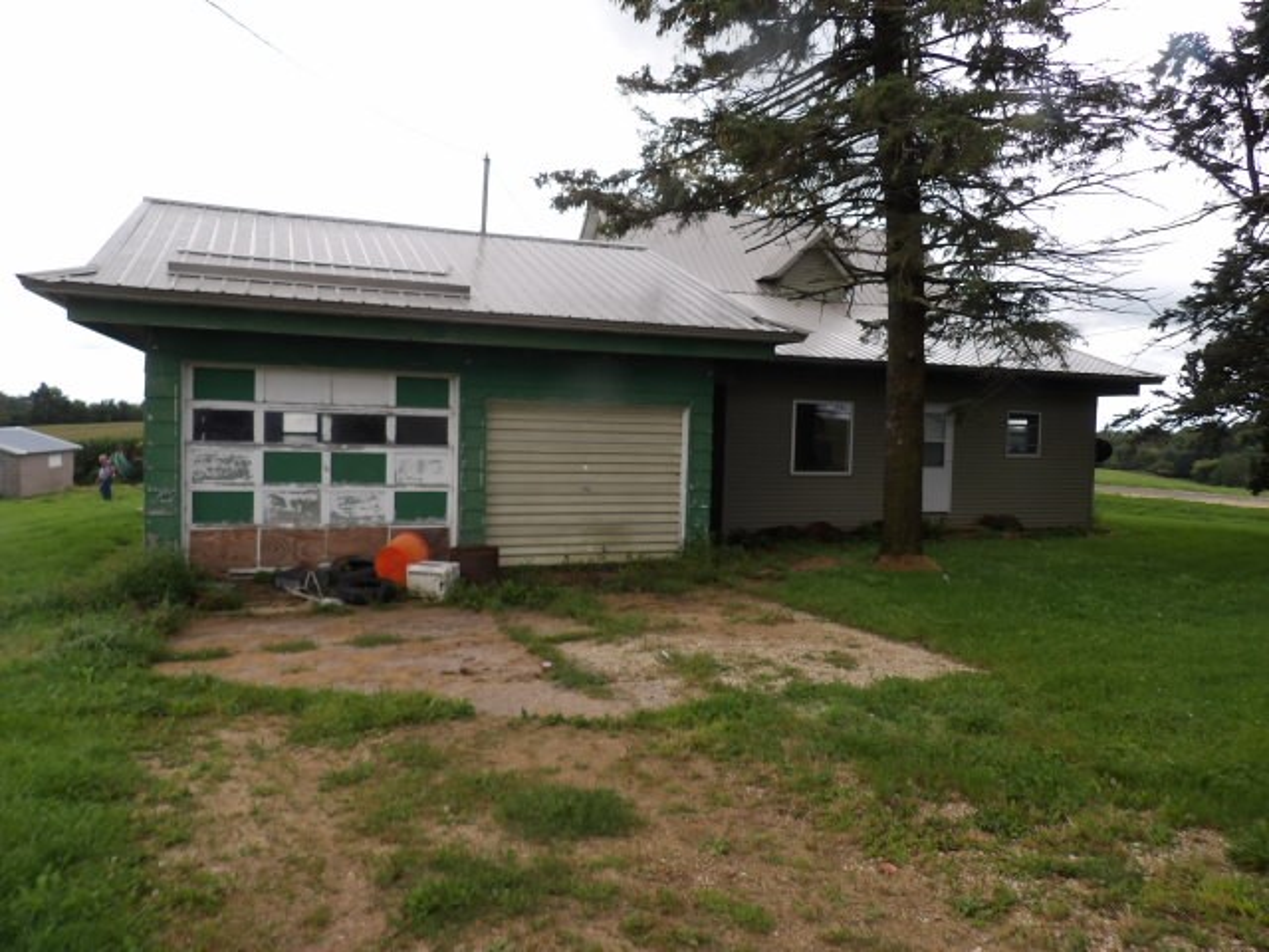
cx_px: 634
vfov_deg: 56.8
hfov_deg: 71.6
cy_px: 476
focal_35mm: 24
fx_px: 880
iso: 100
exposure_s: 1/447
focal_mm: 4.3
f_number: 3.2
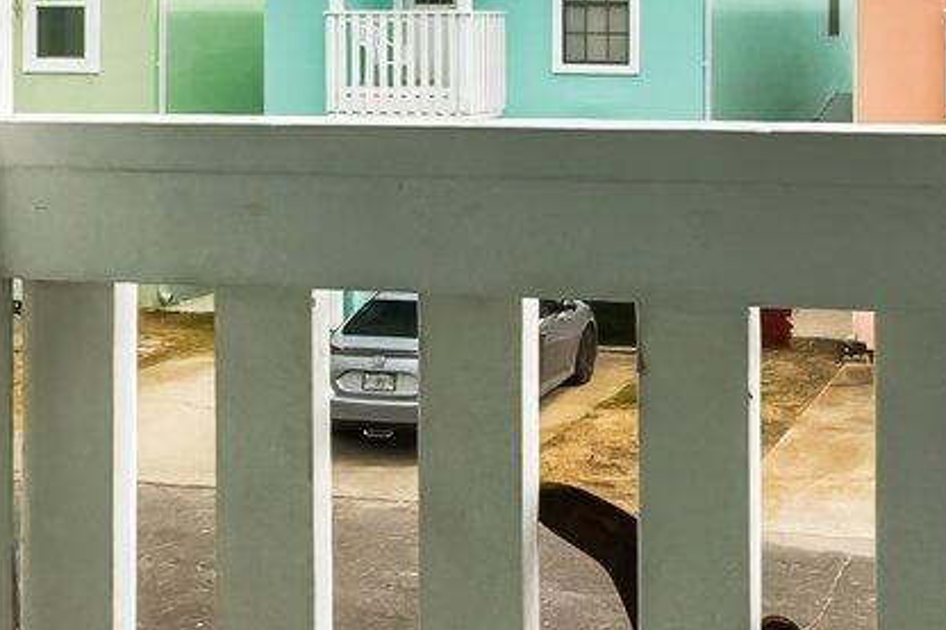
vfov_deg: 19.2
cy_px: 22
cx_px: 650
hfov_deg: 29.0
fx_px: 1812
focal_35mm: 69
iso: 12800
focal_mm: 14
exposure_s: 1/3200
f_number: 10
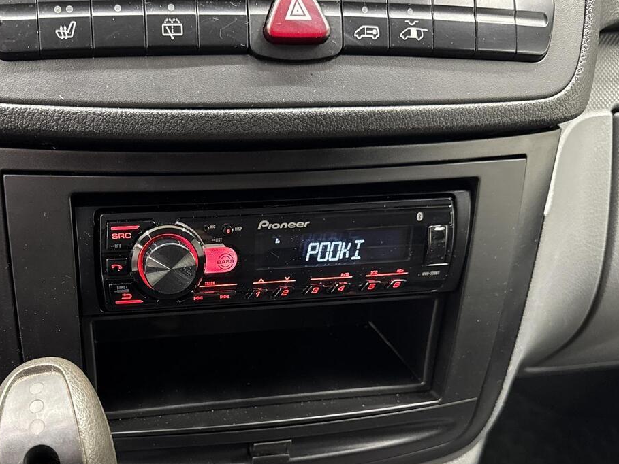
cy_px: 340
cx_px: 203
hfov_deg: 48.1
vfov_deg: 36.9
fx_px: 680
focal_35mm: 38
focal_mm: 6.76
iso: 1000
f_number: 1.78
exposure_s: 1/40
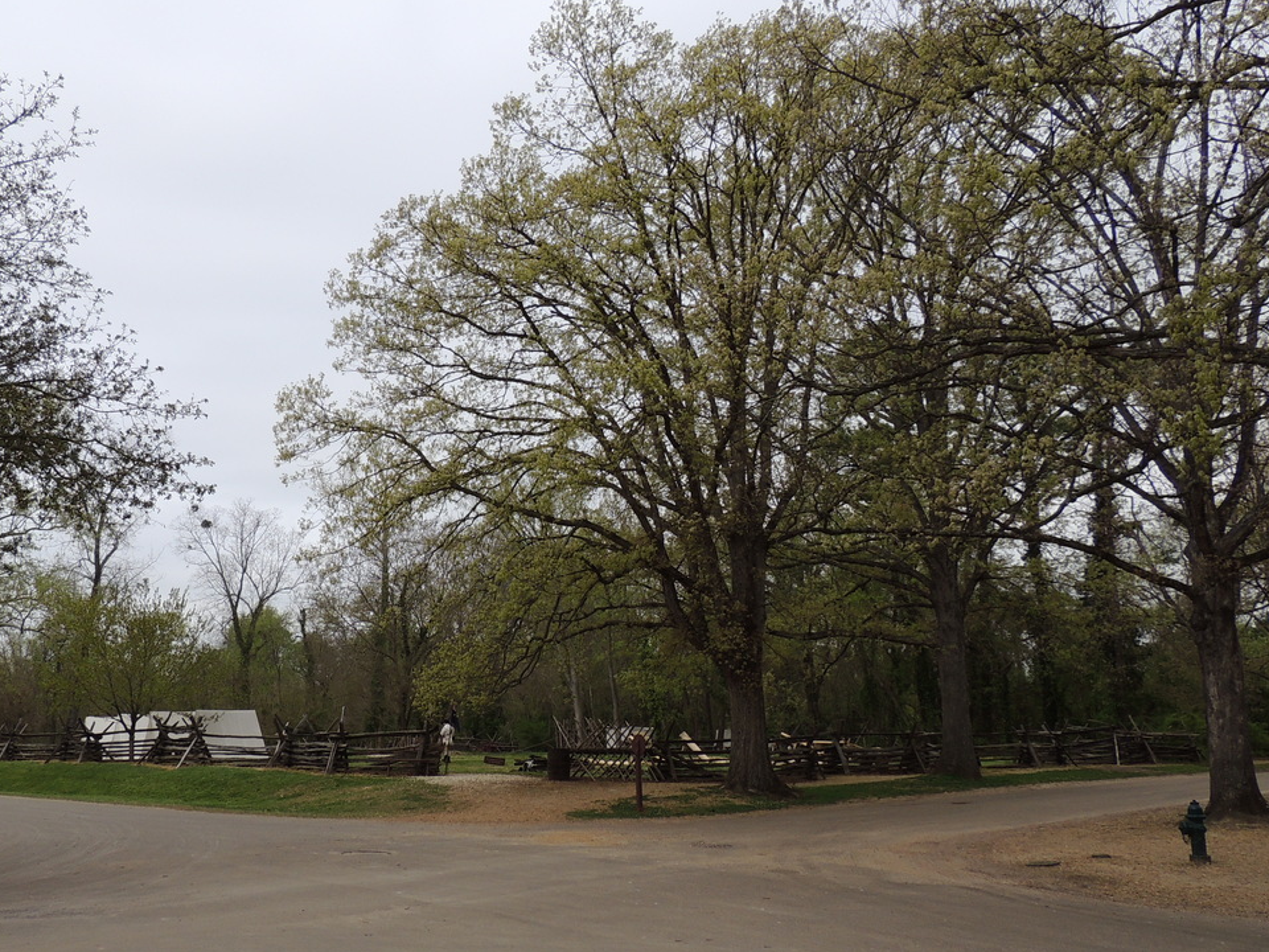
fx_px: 1173
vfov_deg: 44.2
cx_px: 477
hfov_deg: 56.2
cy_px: 483
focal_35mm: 32
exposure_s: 1/1250
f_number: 3
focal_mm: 4.3
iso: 100
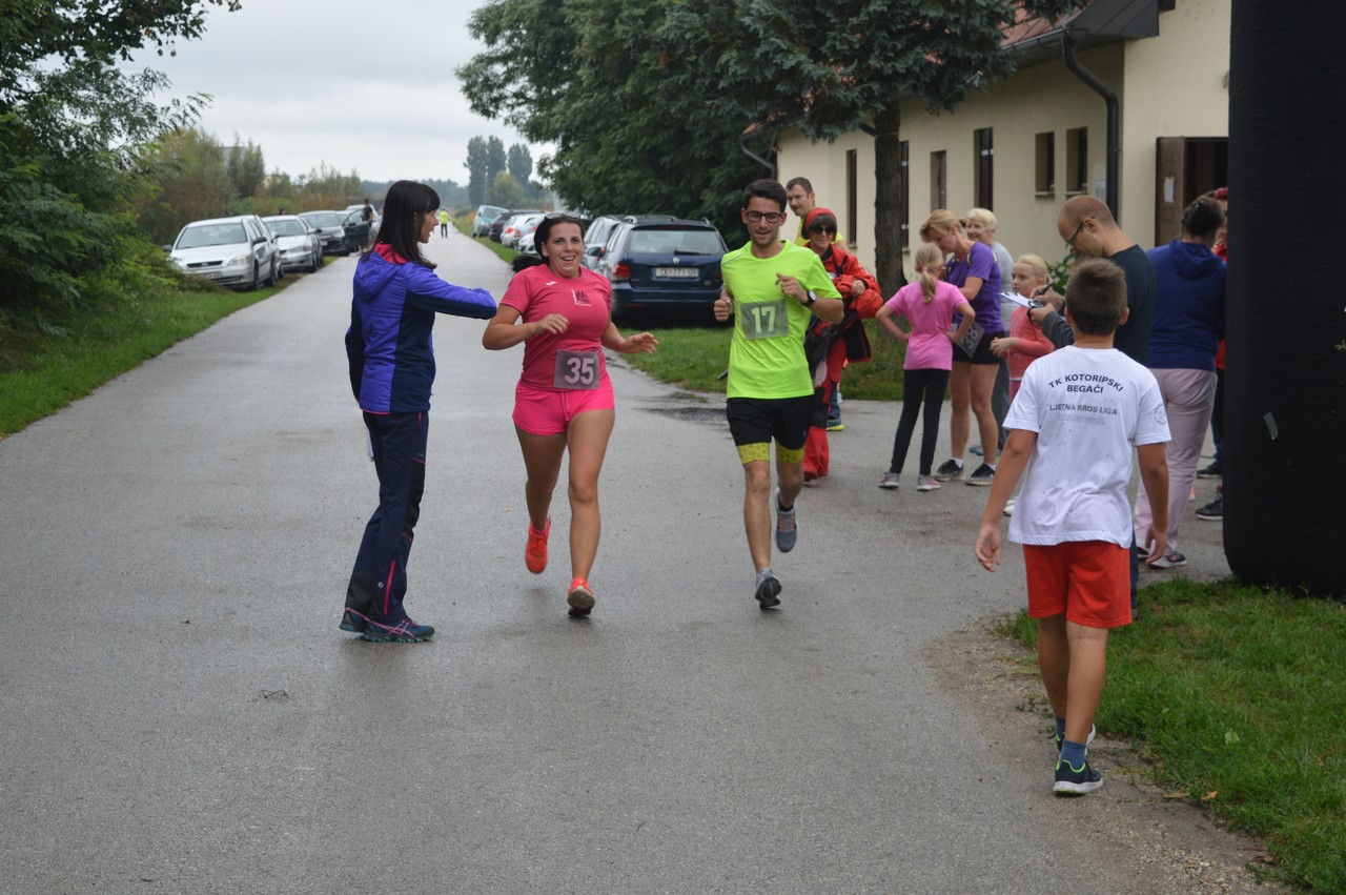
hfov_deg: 29.9
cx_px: 673
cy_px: 448
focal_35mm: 68
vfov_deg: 20.1
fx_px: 2521
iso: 140
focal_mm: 45
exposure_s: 1/125
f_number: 5.6
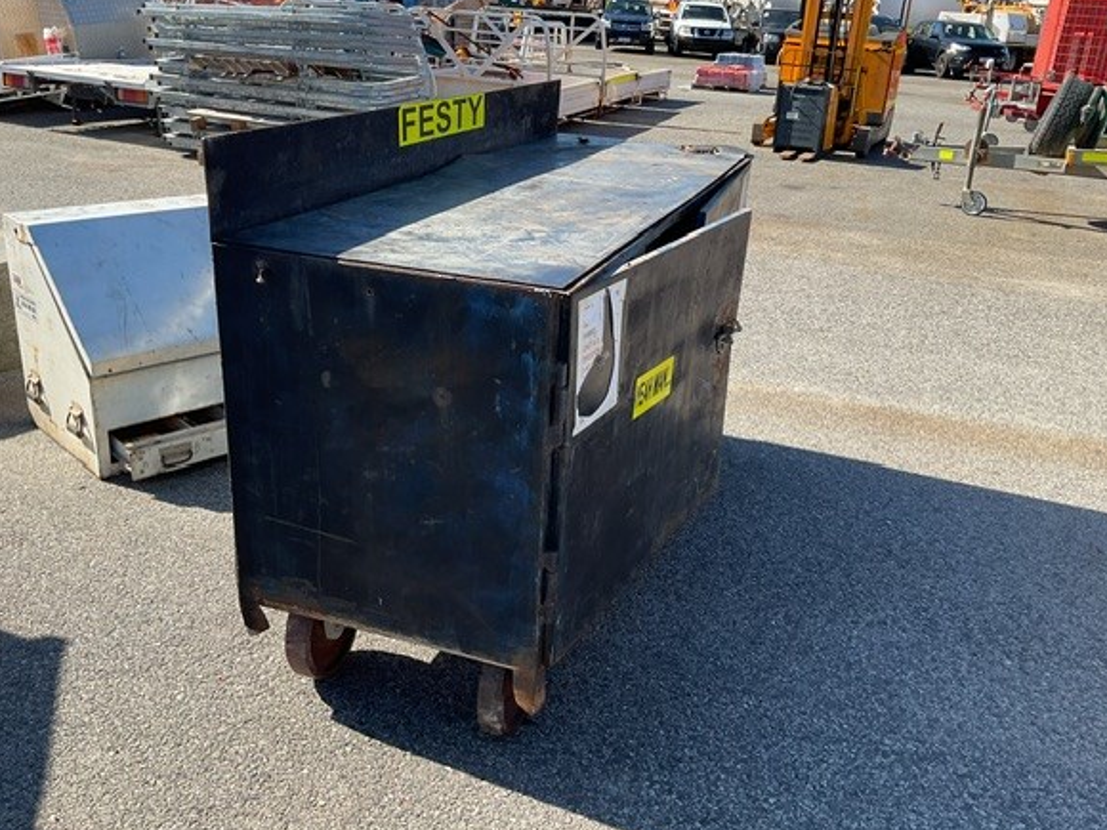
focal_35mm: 32
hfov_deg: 56.8
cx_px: 544
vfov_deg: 44.1
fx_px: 1023
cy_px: 389
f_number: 1.8
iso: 16
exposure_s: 1/691
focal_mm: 3
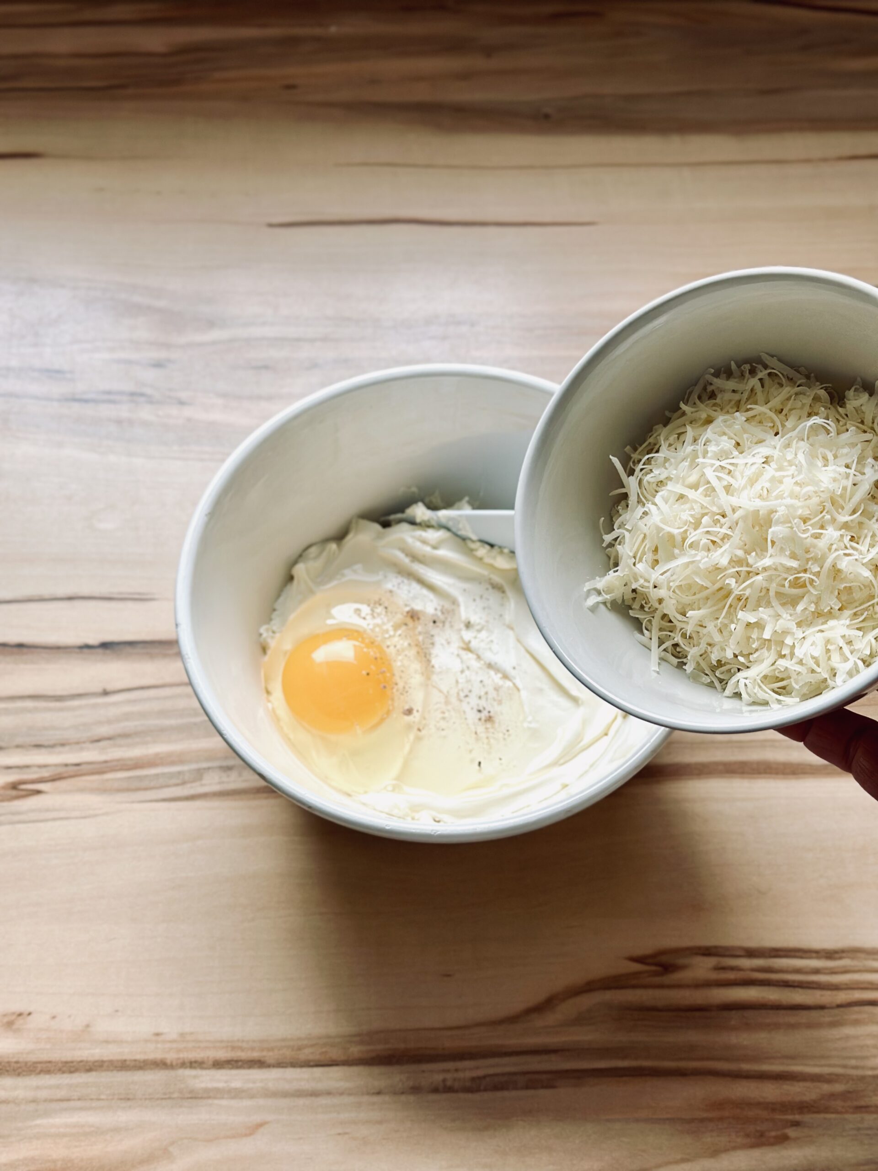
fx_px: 1623
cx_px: 439
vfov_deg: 39.7
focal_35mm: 48
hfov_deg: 30.3
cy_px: 586
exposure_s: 1/139
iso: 64
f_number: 1.78
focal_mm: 6.86
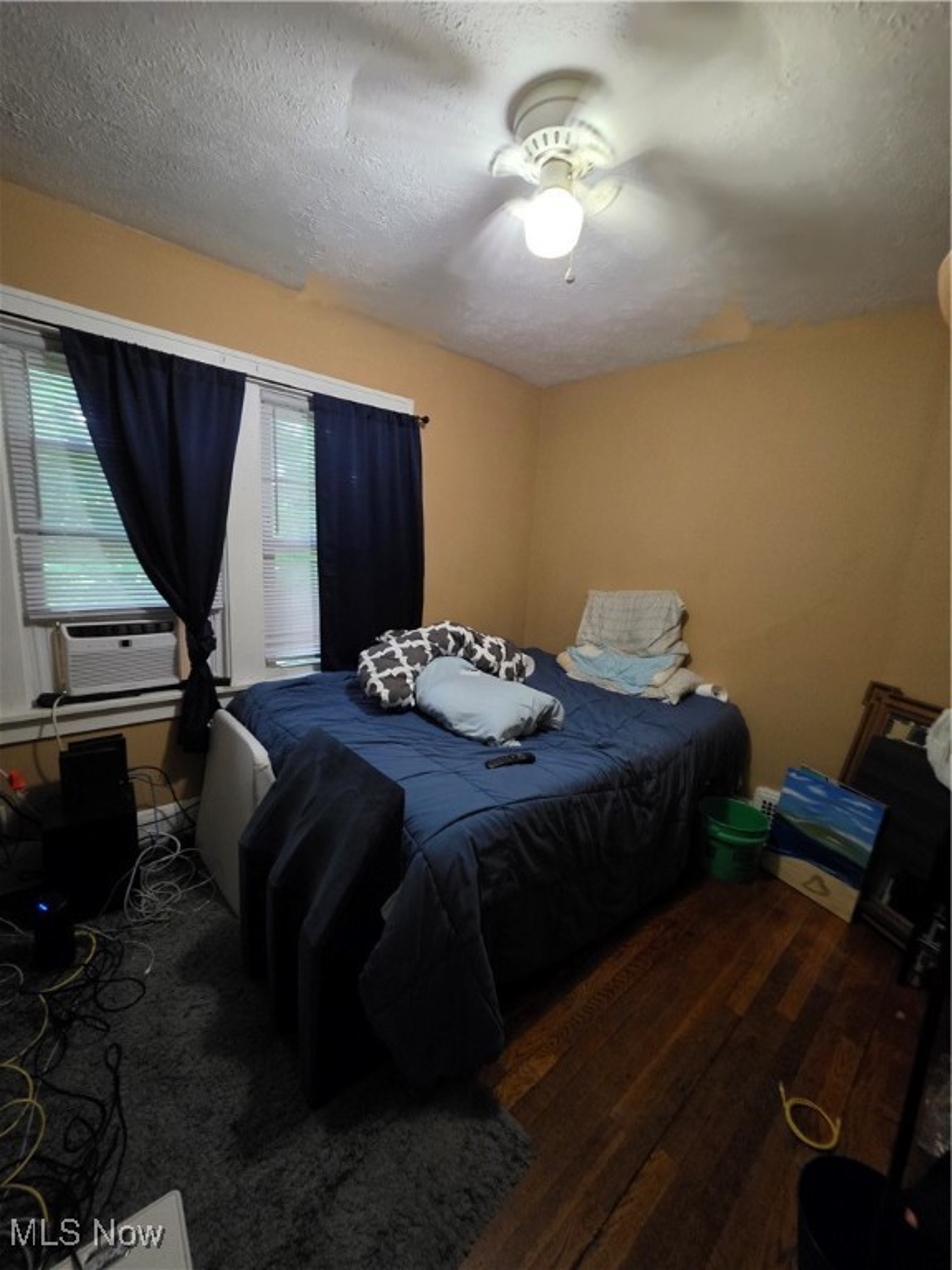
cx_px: 476
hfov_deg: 89.9
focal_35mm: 13
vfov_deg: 106.2
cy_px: 635
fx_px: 477
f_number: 1.9
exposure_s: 1/40
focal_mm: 2.2
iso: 800
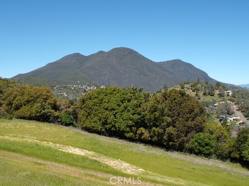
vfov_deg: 38.7
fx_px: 266
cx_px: 124
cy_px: 93
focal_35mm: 37
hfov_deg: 50.1
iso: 100
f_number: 4.9
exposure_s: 1/420
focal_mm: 6.6
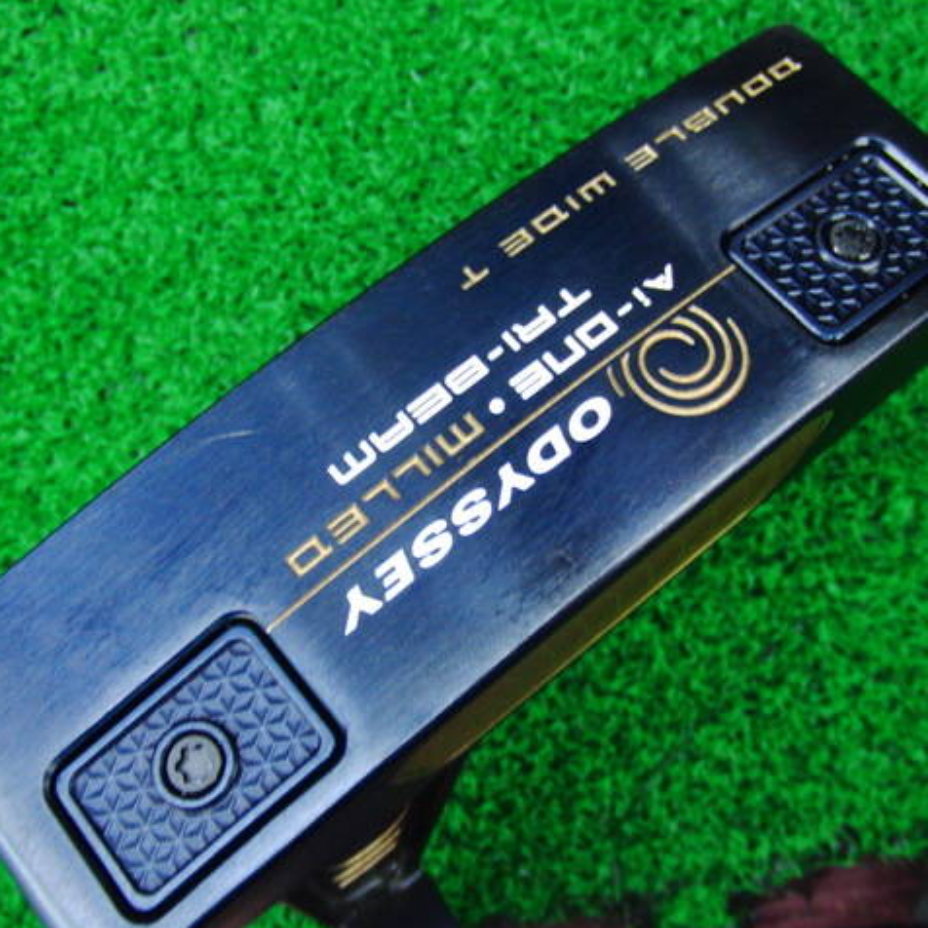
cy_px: 464
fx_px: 1335
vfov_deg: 38.3
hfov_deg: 38.3
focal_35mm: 44
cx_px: 491
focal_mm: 6.42
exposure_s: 1/25
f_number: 3.6
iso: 400
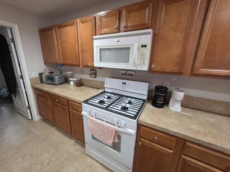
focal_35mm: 13
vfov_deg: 89.9
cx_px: 115
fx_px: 86
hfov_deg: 106.2
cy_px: 86
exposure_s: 1/60
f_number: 1.9
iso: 500
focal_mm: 2.2
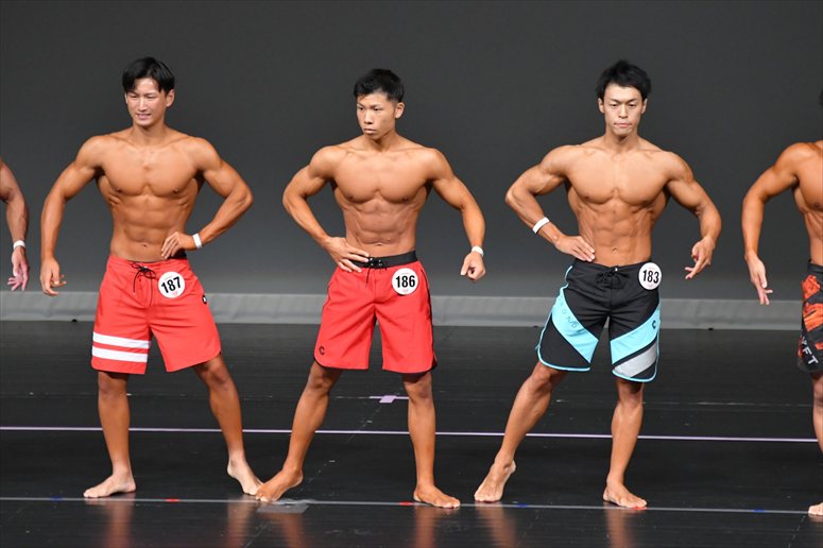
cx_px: 412
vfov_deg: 4.0
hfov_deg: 6.0
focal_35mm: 345
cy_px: 274
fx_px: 7883
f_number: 5.6
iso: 4000
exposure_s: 1/400
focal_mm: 230
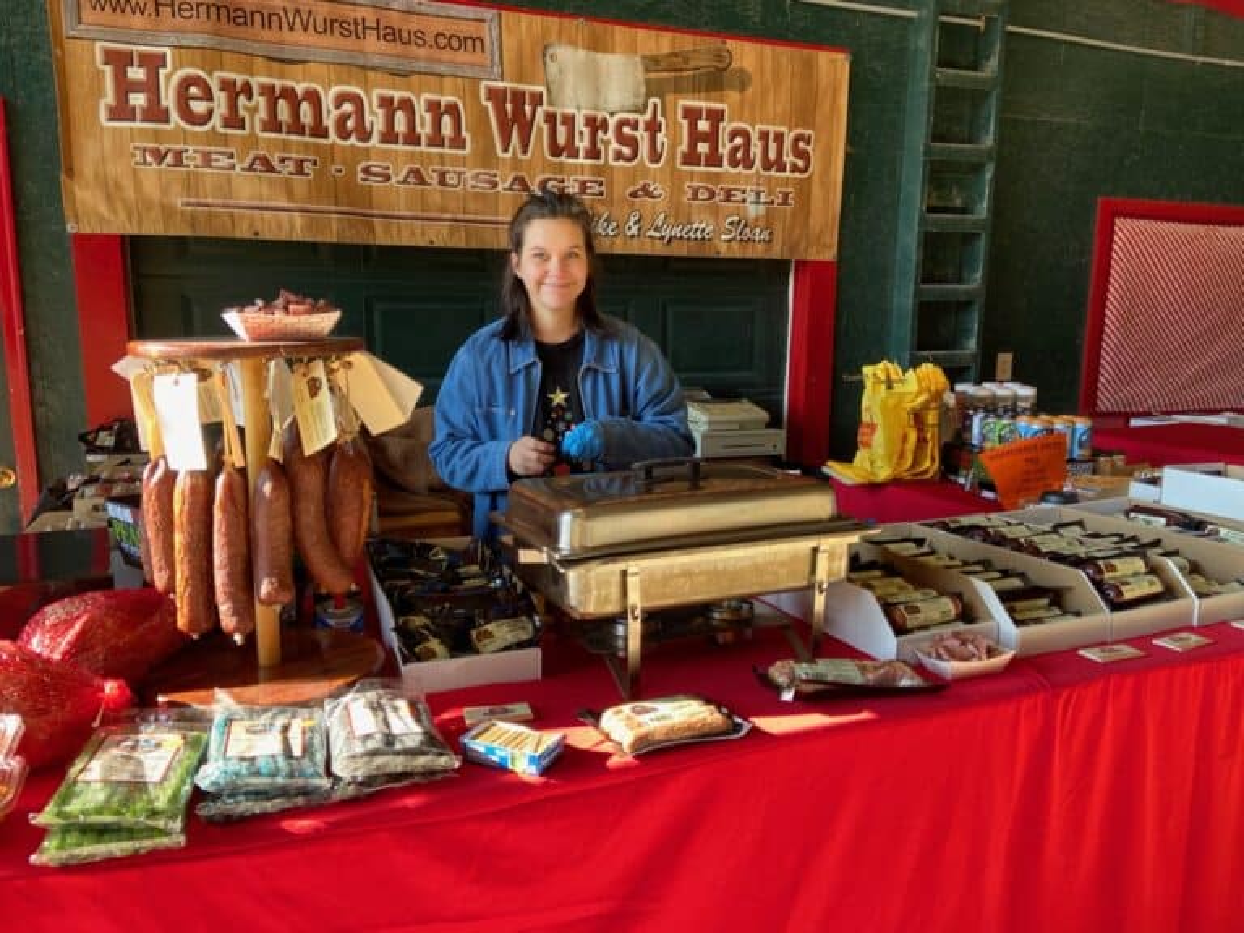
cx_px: 622
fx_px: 934
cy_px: 466
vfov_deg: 53.1
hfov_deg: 67.3
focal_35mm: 26
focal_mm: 4.25
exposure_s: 1/121
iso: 40
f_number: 1.8
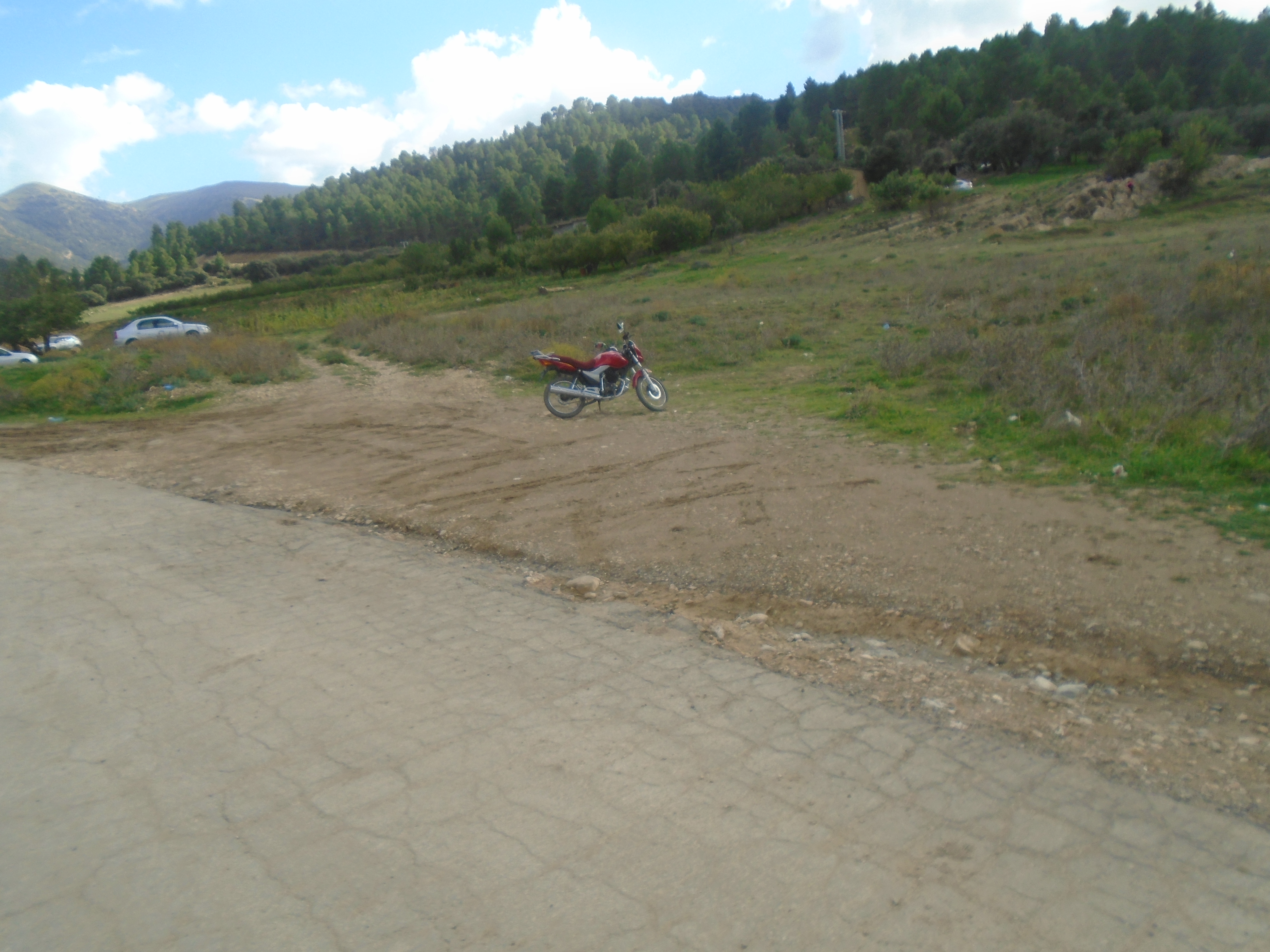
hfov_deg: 67.3
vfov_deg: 53.1
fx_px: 954
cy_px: 476
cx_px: 635
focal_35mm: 26
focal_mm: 4.6
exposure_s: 1/500
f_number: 3.2
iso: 100
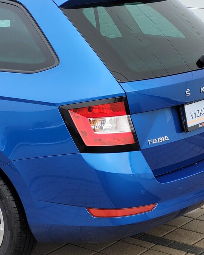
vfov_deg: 19.2
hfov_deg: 15.4
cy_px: 128
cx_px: 127
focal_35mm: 100
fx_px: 754
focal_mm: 7.12
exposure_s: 1/100
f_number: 2.4
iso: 40
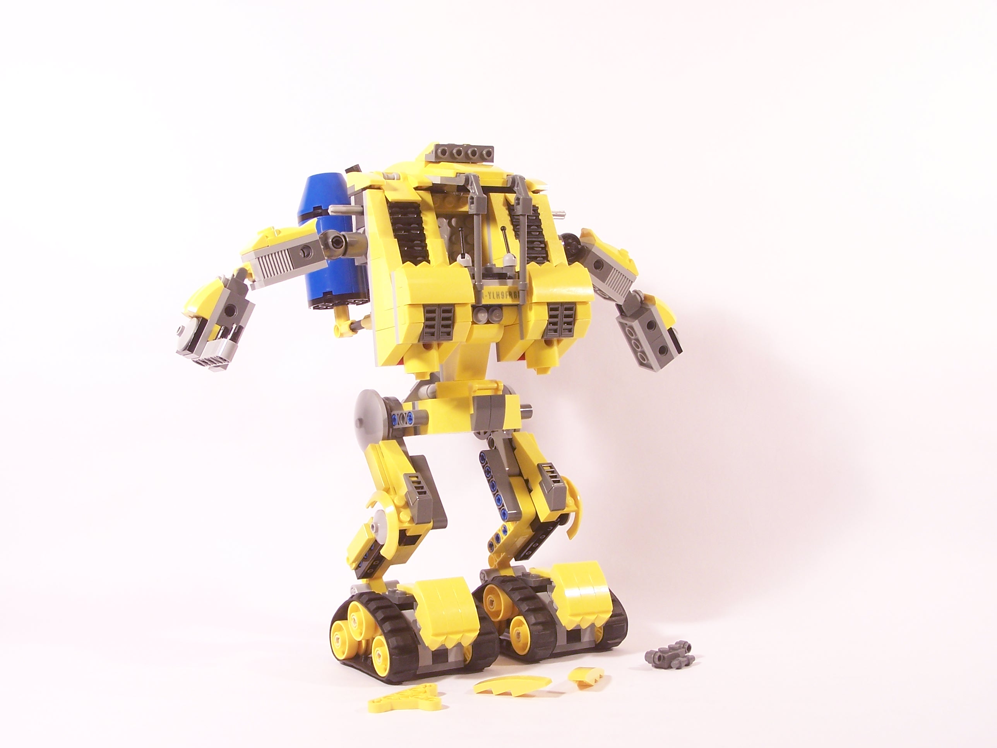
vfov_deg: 28.6
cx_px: 498
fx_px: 1469
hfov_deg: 37.5
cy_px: 374
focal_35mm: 51
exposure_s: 1/10
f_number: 3.2
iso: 100
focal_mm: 8.5
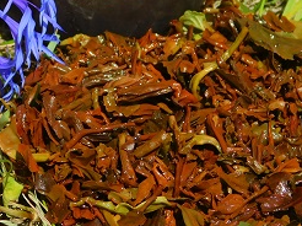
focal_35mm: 281
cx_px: 99
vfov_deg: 5.3
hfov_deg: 7.1
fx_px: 2449
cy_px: 31
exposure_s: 1/800
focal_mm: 20.3
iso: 125
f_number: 4.8
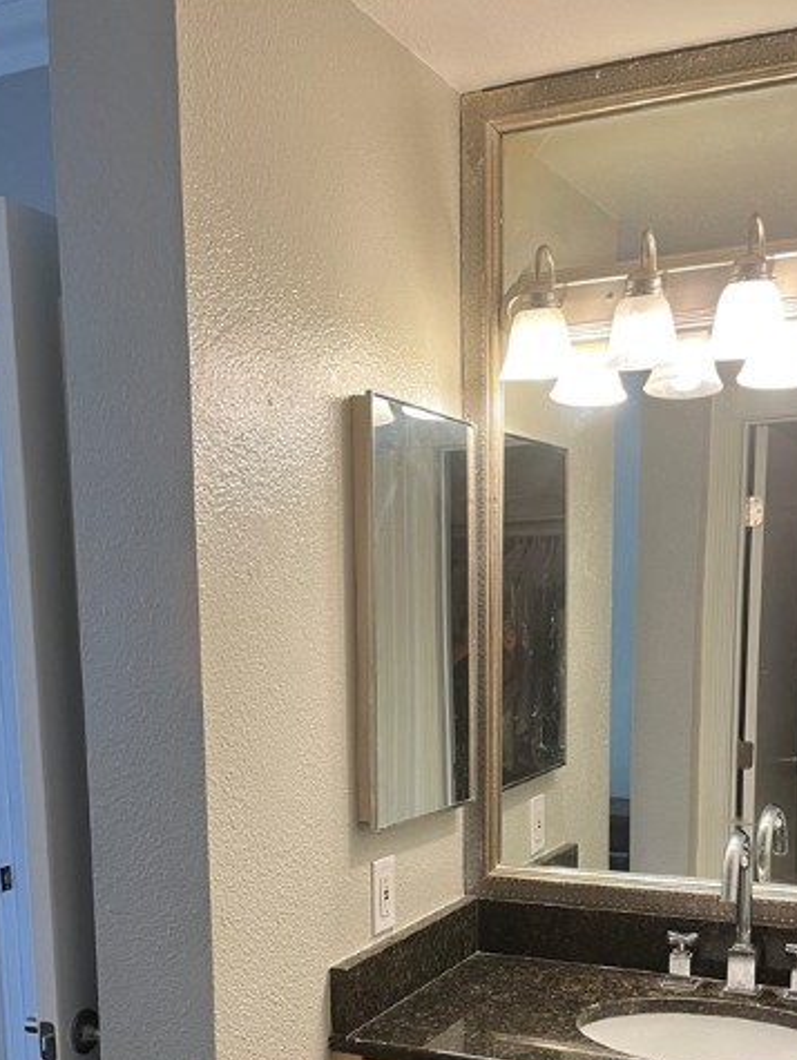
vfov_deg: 42.8
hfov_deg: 34.4
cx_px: 397
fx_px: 1288
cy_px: 839
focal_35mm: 42
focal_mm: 5.1
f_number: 1.6
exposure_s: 1/60
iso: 100
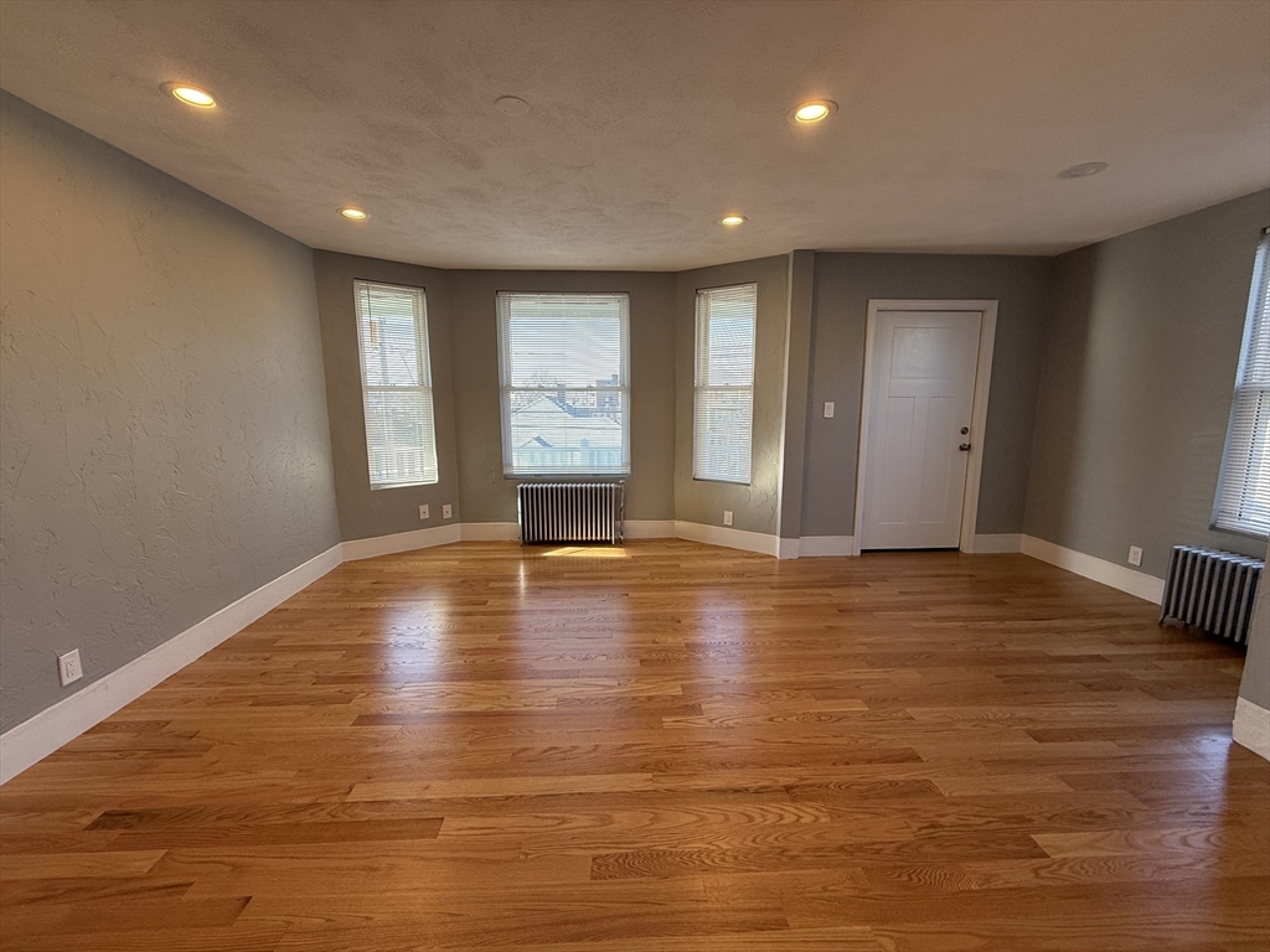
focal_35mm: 14
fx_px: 514
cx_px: 635
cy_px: 476
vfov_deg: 85.7
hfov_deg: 102.1
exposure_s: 1/139
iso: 64
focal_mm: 2.22
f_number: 2.2
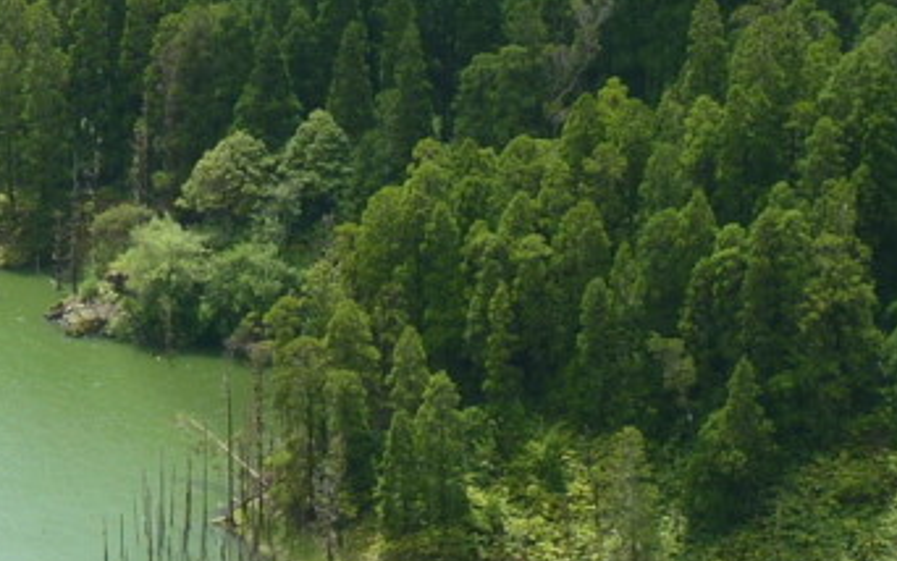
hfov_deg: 8.4
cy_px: 409
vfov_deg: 5.3
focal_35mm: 250
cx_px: 357
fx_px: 6114
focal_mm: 11.1
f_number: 4.5
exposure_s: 1/250
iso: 80
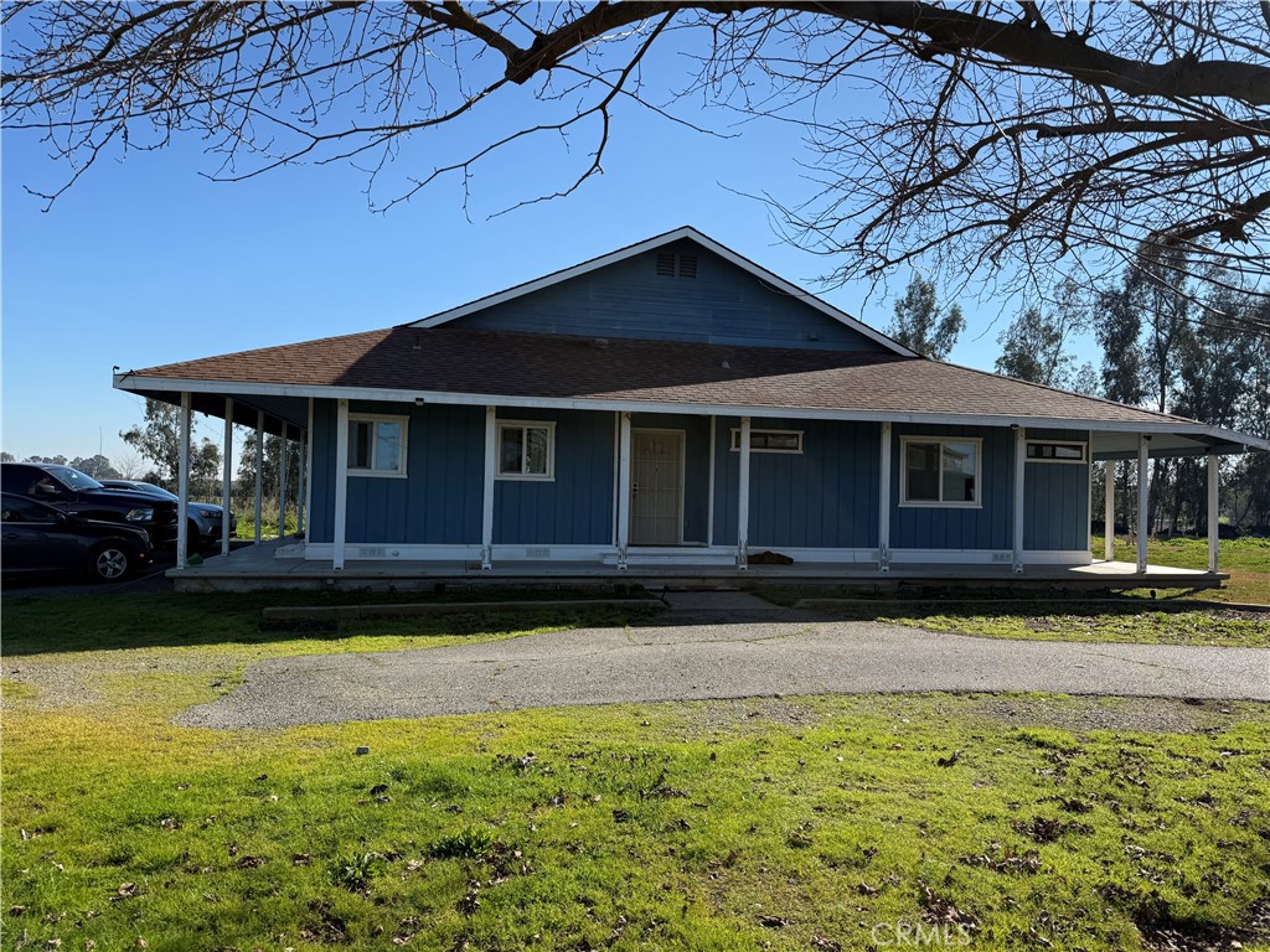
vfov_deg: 56.8
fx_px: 881
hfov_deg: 71.6
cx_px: 635
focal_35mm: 24
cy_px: 476
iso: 80
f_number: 1.78
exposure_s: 1/4167
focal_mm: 6.76
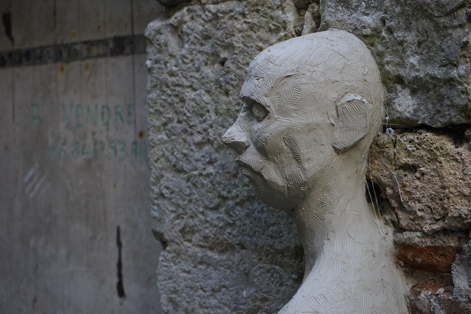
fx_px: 916
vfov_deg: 19.5
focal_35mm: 70
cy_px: 157
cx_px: 236
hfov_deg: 28.8
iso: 1000
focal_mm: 70
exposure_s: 1/160
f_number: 5.6
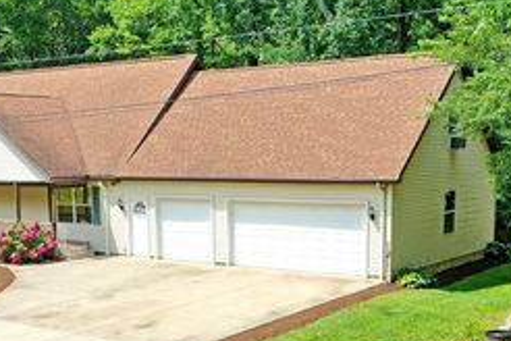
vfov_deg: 23.4
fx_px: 809
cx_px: 226
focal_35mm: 57
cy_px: 282
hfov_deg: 35.0
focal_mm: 10.26
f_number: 4
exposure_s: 1/100
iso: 100
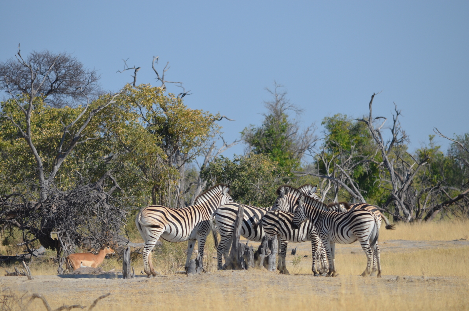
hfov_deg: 4.6
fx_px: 5851
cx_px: 234
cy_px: 156
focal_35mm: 450
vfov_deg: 3.0
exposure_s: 1/800
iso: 200
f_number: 7.1
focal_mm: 300
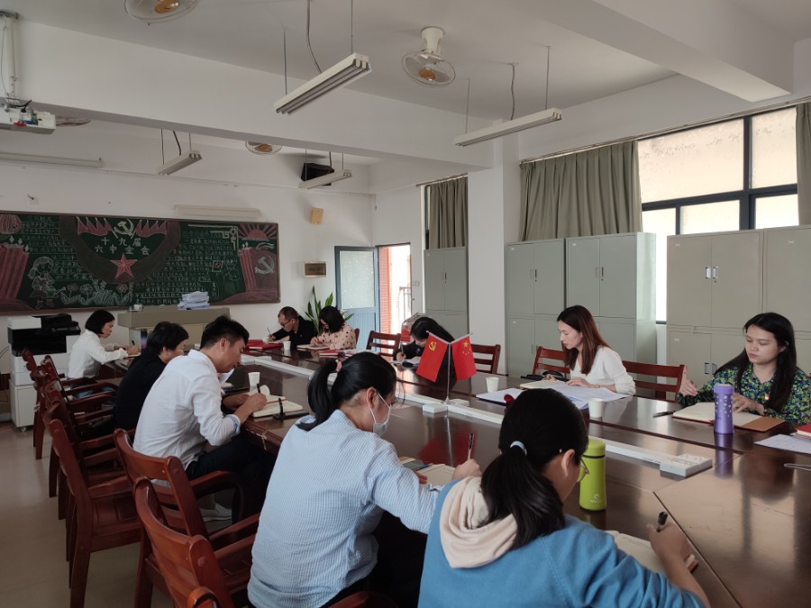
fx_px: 586
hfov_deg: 69.4
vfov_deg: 54.9
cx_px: 406
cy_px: 304
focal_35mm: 25
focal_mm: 5.96
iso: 67
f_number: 1.75
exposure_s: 1/50
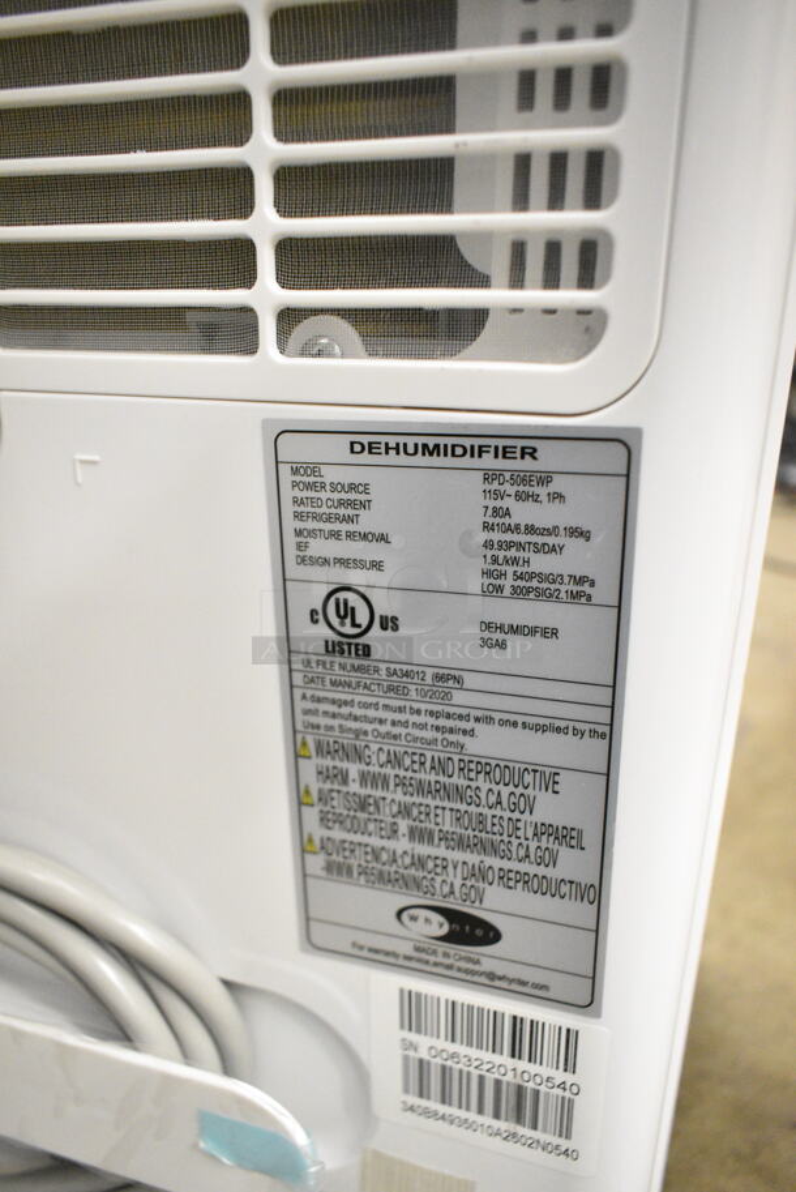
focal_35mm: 27
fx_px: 894
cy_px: 596
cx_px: 398
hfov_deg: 48.0
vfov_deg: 67.3
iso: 6400
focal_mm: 18
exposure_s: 1/80
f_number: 4.5
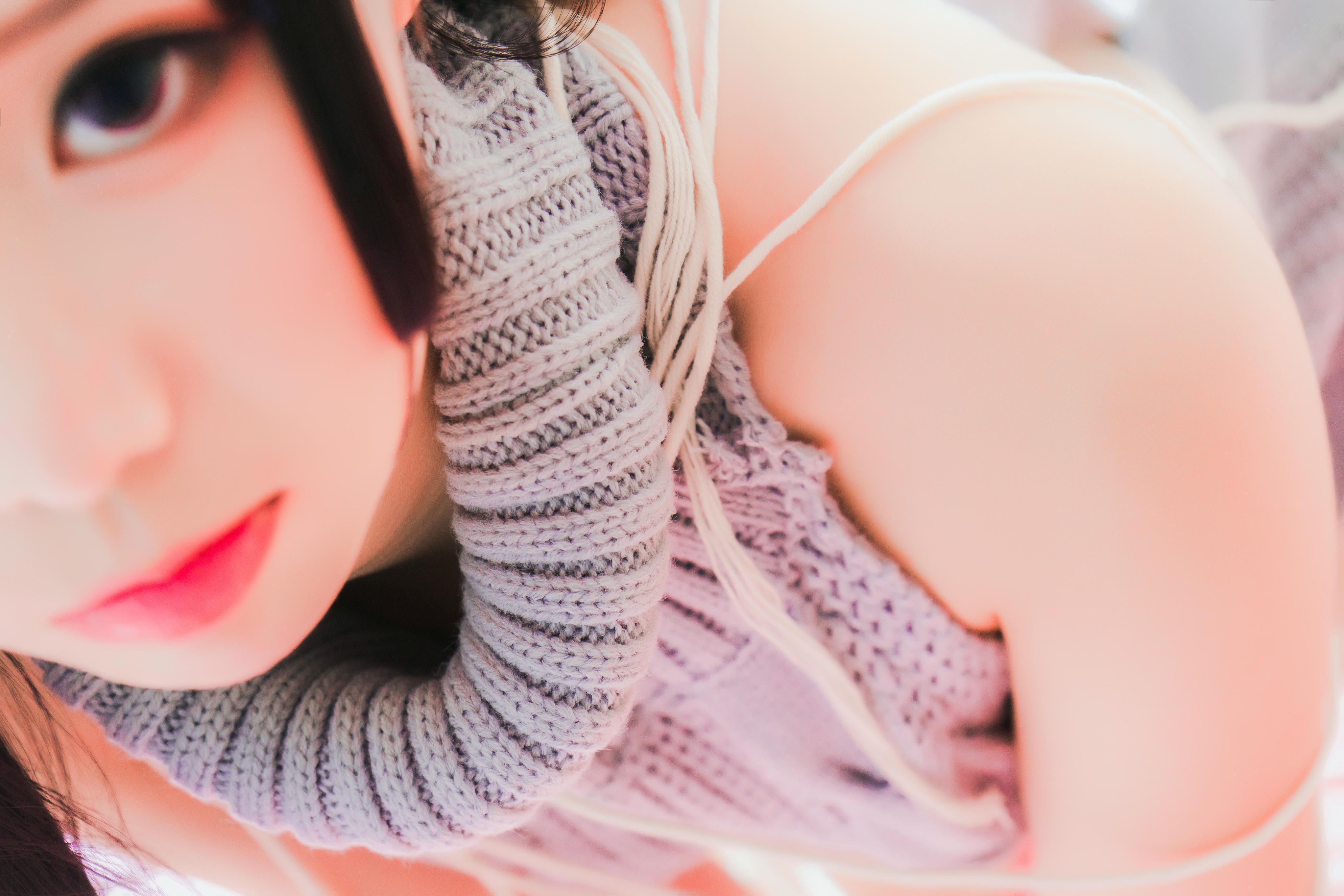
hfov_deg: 28.8
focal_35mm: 70
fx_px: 2614
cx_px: 672
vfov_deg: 19.5
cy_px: 448
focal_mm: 70
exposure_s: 1/125
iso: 1000
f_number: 5.6
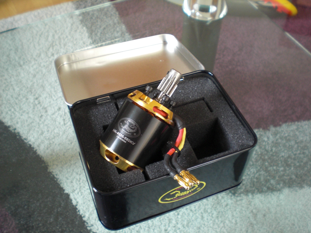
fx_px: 341
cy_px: 116
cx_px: 156
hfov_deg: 49.0
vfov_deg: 37.7
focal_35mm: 38
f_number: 3.1
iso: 200
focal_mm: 6.3
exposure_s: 1/3.33
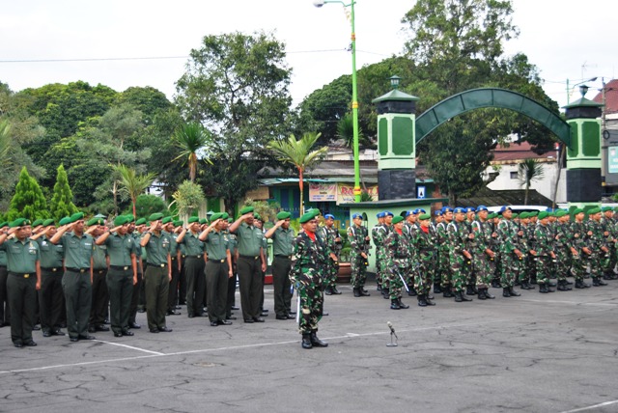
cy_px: 206
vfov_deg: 23.8
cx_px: 309
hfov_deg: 35.0
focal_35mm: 57
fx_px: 979
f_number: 4.8
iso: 100
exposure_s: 1/200
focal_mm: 38
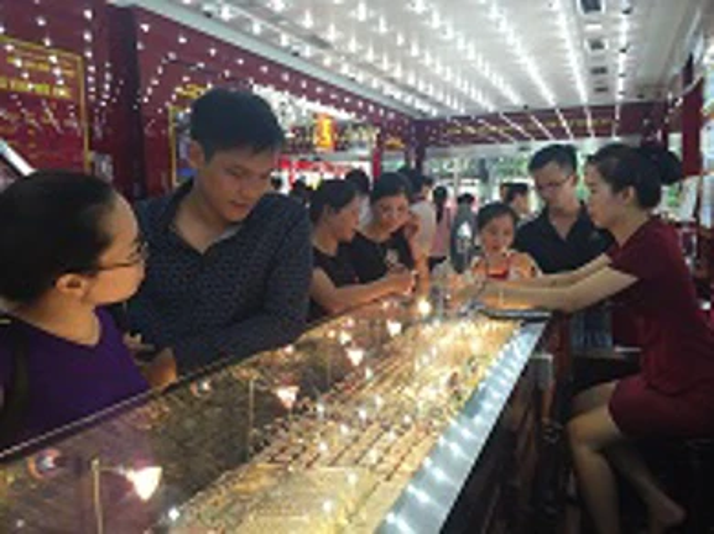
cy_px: 267
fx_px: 598
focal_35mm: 29
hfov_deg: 61.7
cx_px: 357
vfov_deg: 48.2
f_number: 2.2
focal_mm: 4.15
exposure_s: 1/120
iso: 50
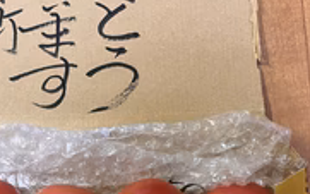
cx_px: 80
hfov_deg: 32.9
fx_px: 515
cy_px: 237
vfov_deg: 19.9
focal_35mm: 61
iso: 400
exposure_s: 1/60
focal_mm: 5.1
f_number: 1.6
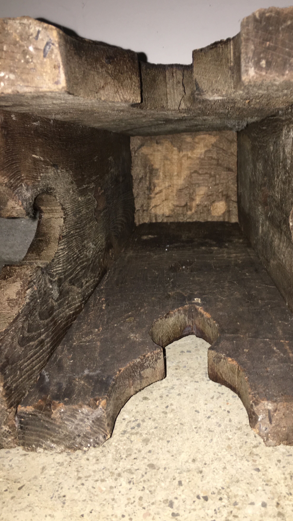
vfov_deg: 61.0
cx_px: 188
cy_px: 258
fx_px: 442
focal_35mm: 32
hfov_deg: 36.4
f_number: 2.2
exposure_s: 1/17
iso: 32
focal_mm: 4.15
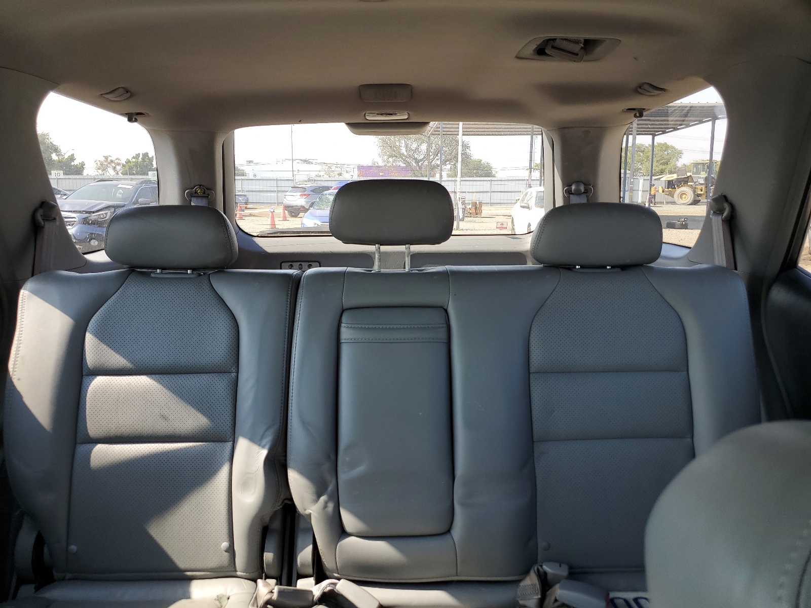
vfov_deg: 53.1
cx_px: 406
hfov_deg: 67.3
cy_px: 304
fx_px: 609
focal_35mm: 26
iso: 50
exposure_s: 1/192
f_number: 1.5
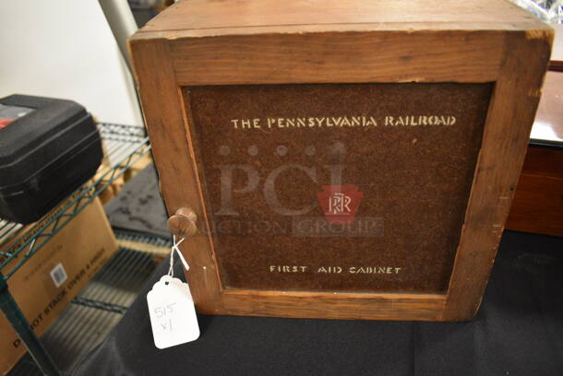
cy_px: 188
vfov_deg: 48.0
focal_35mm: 27
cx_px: 282
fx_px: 423
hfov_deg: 67.3
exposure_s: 1/30
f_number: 3.5
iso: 2800
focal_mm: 18
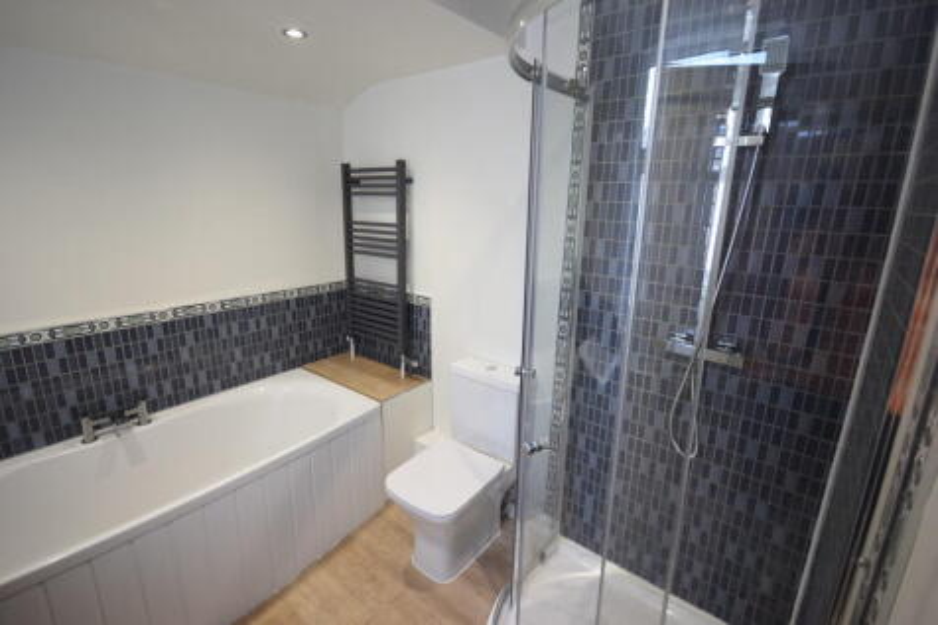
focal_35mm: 16
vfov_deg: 72.0
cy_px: 312
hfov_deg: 95.0
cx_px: 469
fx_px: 430
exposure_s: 1/60
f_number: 4.2
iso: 560
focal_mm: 11
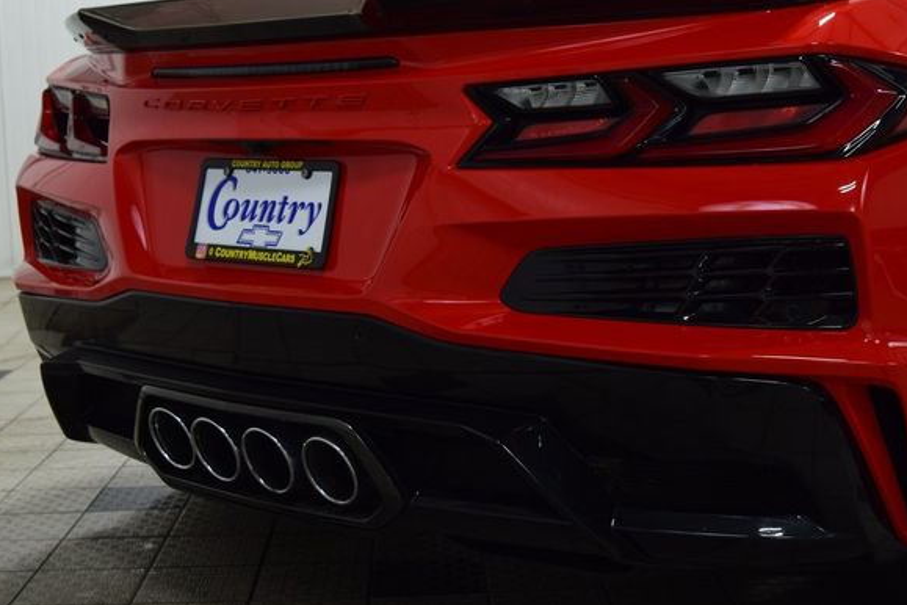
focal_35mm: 63
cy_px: 310
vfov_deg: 21.6
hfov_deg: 31.9
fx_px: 1587
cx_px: 486
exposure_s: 1/15
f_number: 6.3
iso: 400
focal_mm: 38
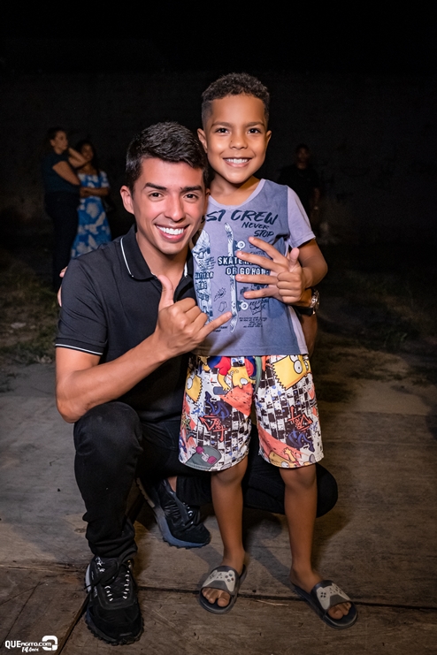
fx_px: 655
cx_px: 218
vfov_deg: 53.1
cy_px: 328
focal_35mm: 36
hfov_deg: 36.9
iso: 2500
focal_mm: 24
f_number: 2.8
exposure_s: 1/400
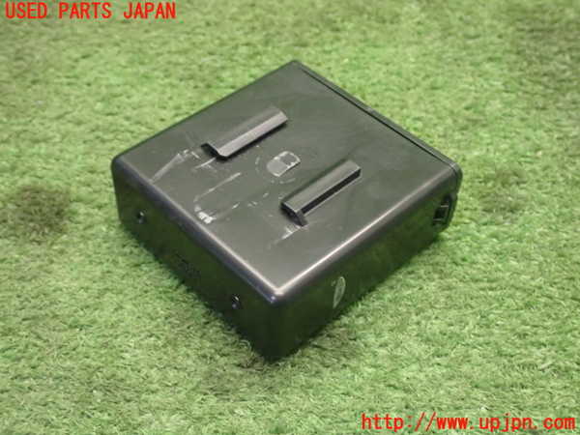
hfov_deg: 40.4
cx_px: 290
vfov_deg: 30.9
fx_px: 787
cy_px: 218
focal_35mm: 47
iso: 800
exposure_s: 1/40
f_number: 3.1
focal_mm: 8.4
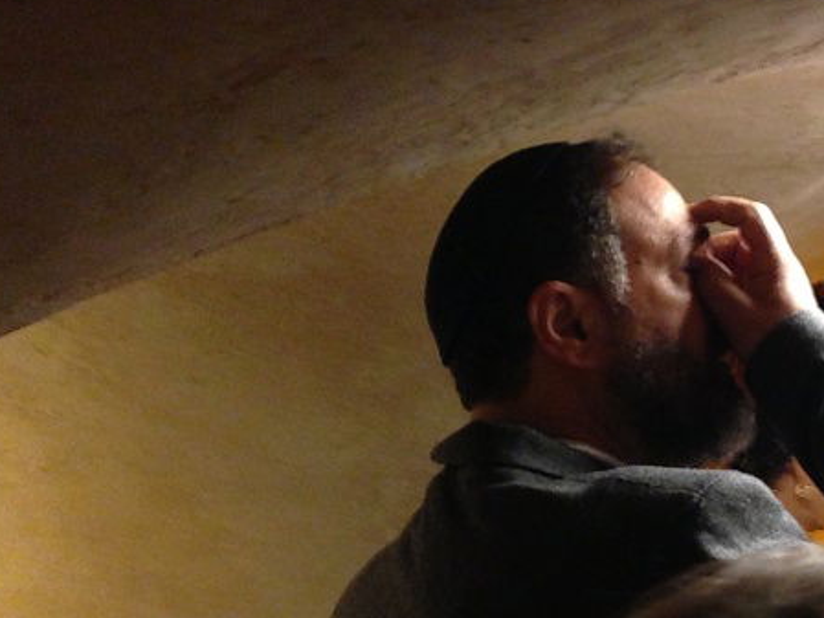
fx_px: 1429
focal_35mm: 60
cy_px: 343
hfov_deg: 31.5
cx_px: 635
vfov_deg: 24.4
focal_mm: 4.13
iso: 500
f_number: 2.4
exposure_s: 1/20
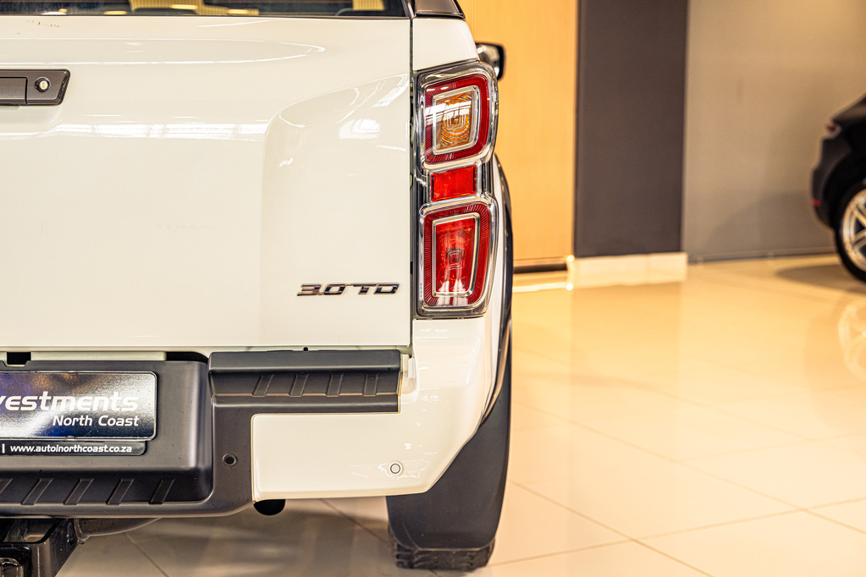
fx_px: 1347
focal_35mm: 56
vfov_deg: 24.2
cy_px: 288
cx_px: 433
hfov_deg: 35.6
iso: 800
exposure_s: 1/125
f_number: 4
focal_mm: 56
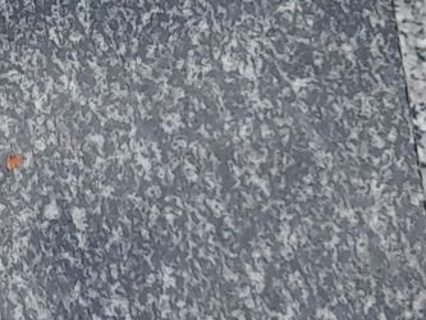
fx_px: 1847
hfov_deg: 12.6
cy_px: -52
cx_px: -175
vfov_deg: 9.8
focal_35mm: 150
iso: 20
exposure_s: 1/235
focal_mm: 4.6
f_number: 2
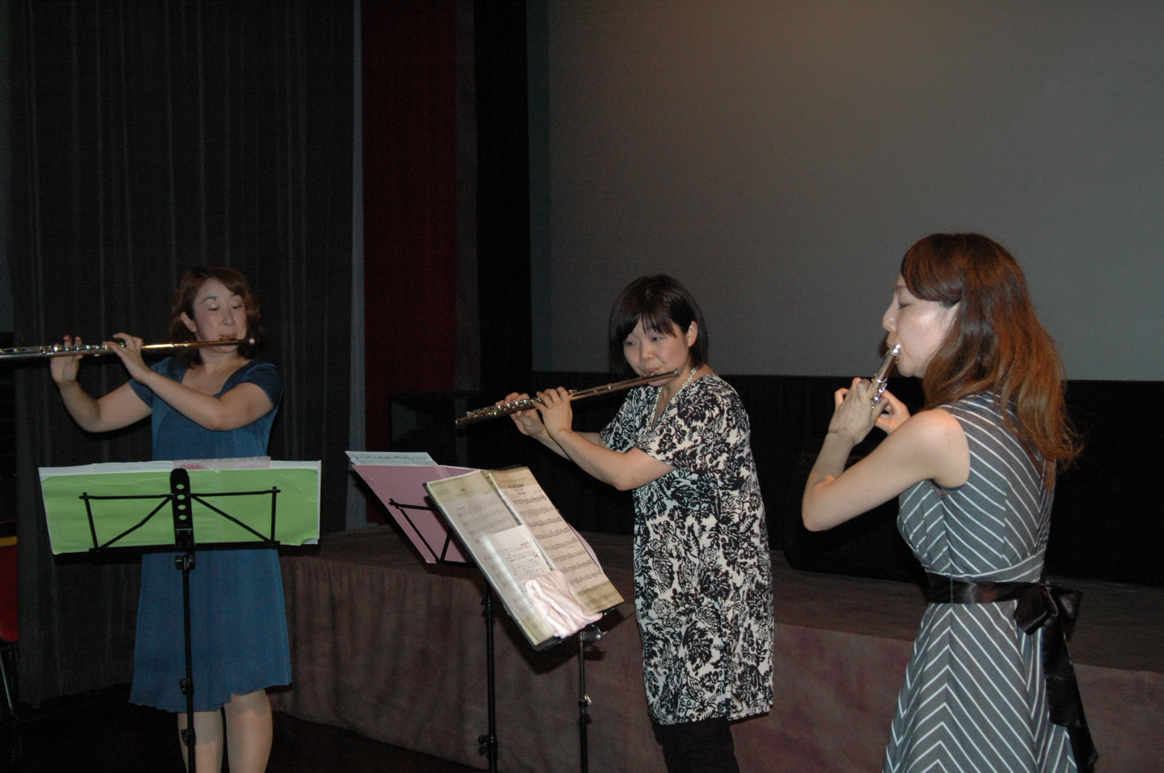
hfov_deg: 38.9
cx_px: 582
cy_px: 386
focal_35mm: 51
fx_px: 1647
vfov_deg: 26.4
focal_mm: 34
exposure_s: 1/60
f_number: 4
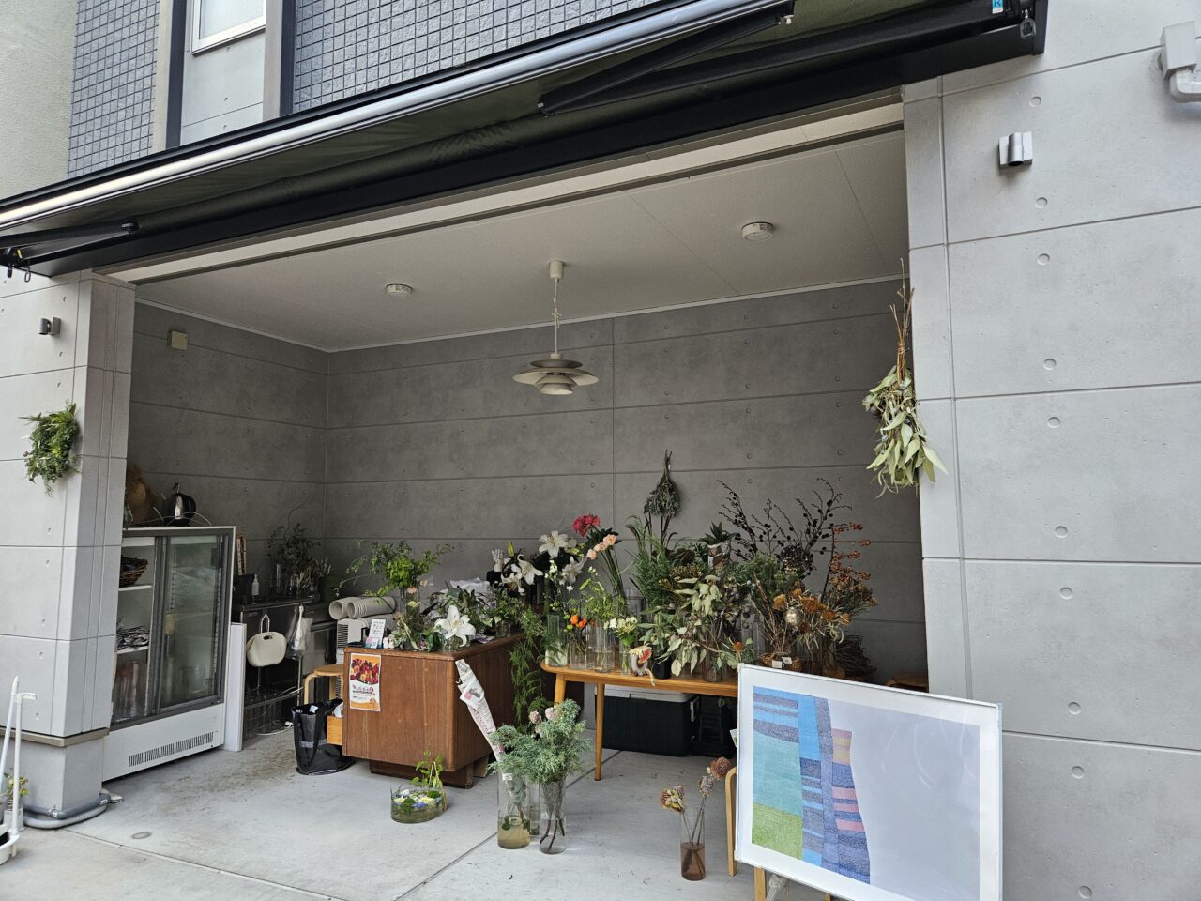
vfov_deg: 58.9
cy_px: 450
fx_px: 798
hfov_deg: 73.9
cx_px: 600
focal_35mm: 23
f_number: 1.8
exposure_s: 1/100
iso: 80
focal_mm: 5.4
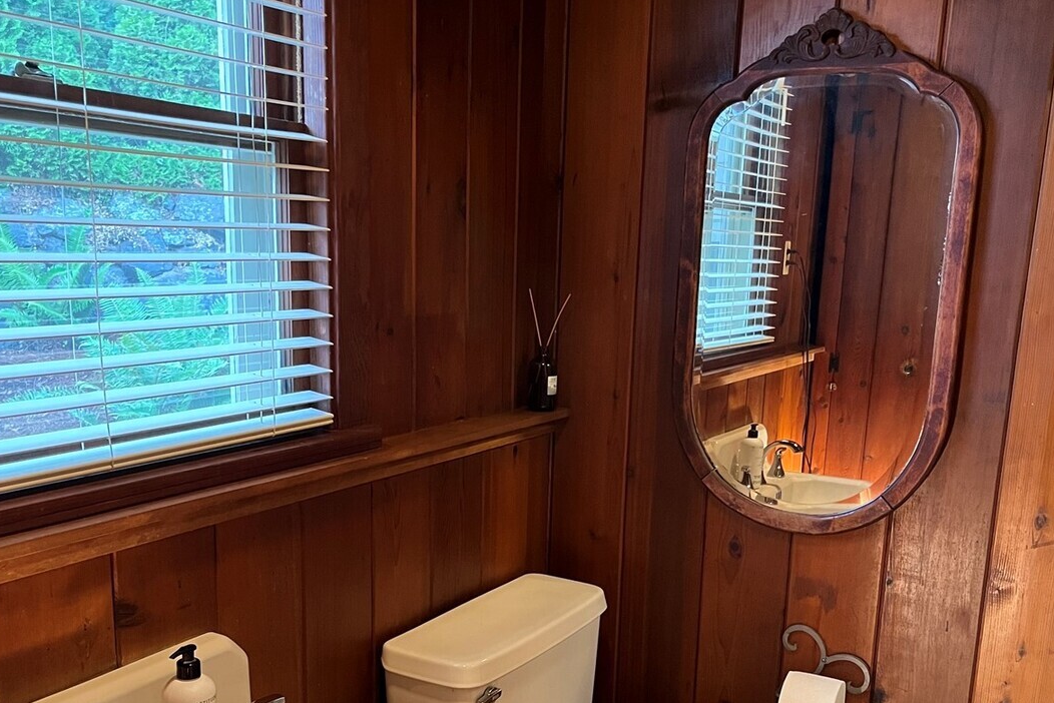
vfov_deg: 35.5
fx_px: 1084
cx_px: 514
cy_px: 481
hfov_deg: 51.9
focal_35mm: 37
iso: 500
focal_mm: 5.1
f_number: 1.6
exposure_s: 1/60
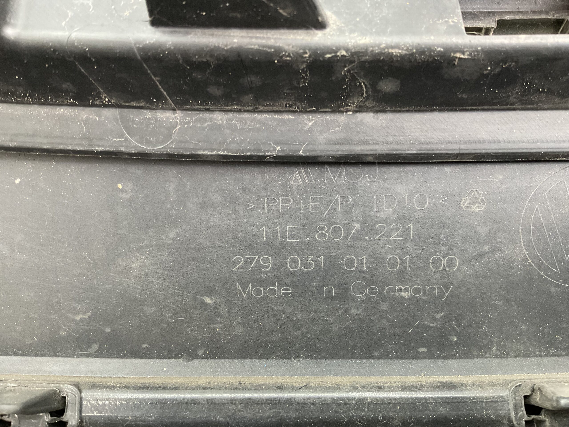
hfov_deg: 61.7
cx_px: 284
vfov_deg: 48.2
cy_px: 214
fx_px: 477
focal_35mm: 29
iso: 200
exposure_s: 1/60
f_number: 1.8
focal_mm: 3
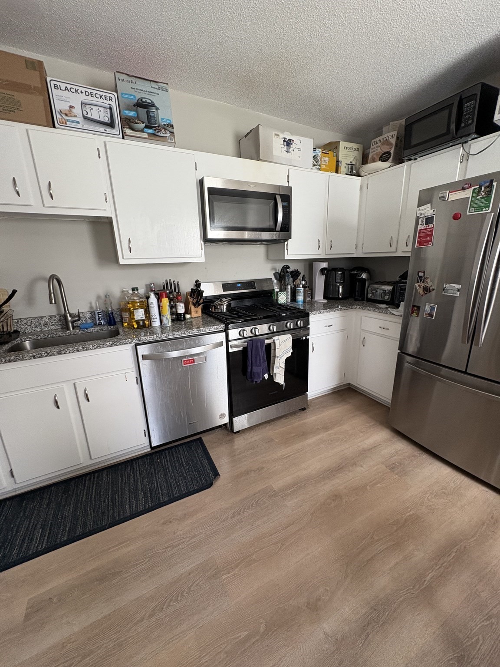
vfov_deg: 102.1
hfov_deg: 85.7
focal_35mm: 14
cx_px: 250
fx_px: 270
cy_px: 334
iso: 250
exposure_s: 1/95
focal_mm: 2.22
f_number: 2.2
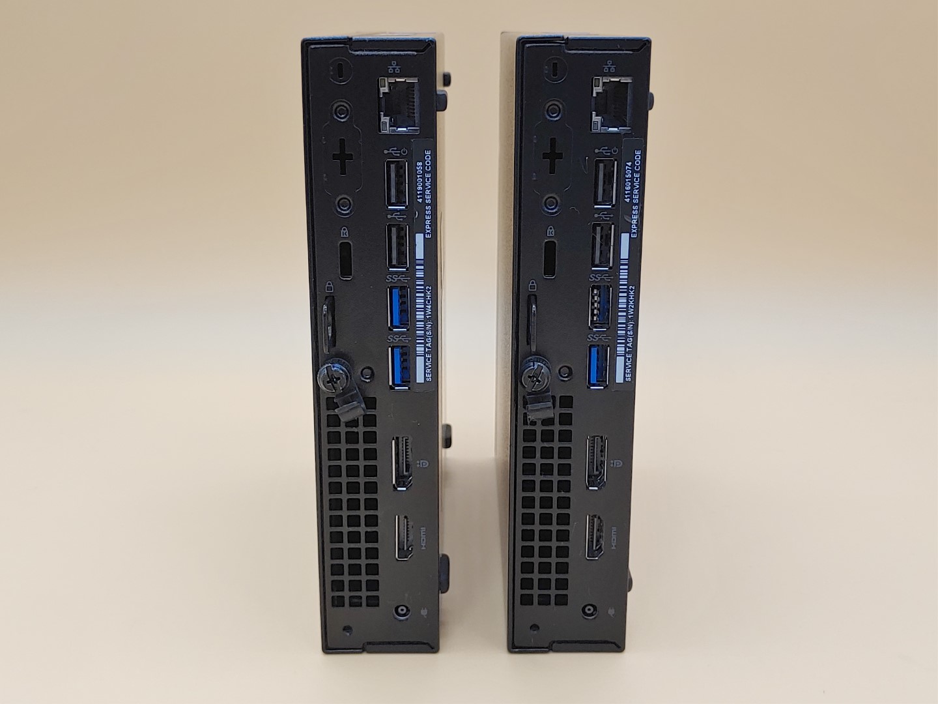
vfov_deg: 35.1
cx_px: 469
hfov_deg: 45.8
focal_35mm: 41
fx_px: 1111
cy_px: 352
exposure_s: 1/77
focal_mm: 4.36
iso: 50
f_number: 1.8
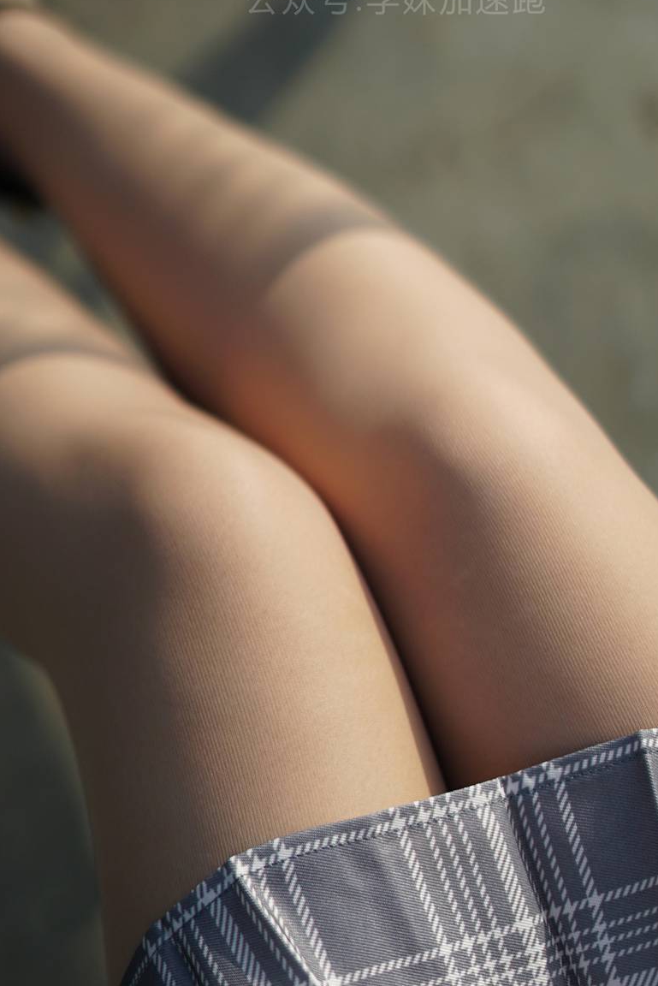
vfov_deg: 26.0
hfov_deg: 17.5
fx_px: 2136
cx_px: 252
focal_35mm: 78
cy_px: 441
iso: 200
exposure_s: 1/8000
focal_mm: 50
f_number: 2
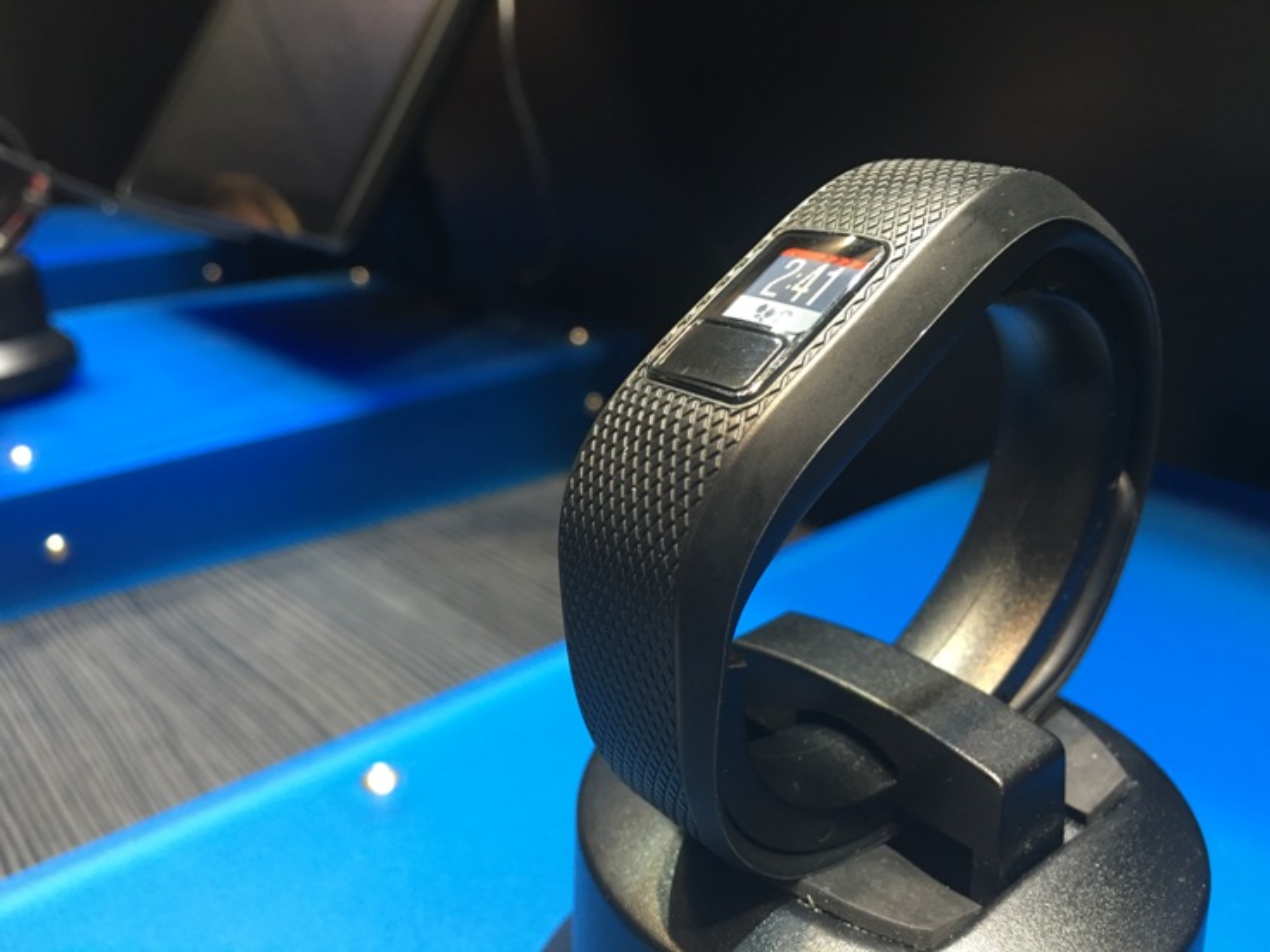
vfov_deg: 48.2
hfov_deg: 61.7
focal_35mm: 29
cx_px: 635
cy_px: 476
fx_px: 1064
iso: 80
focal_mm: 4.15
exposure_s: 1/17
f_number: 2.2
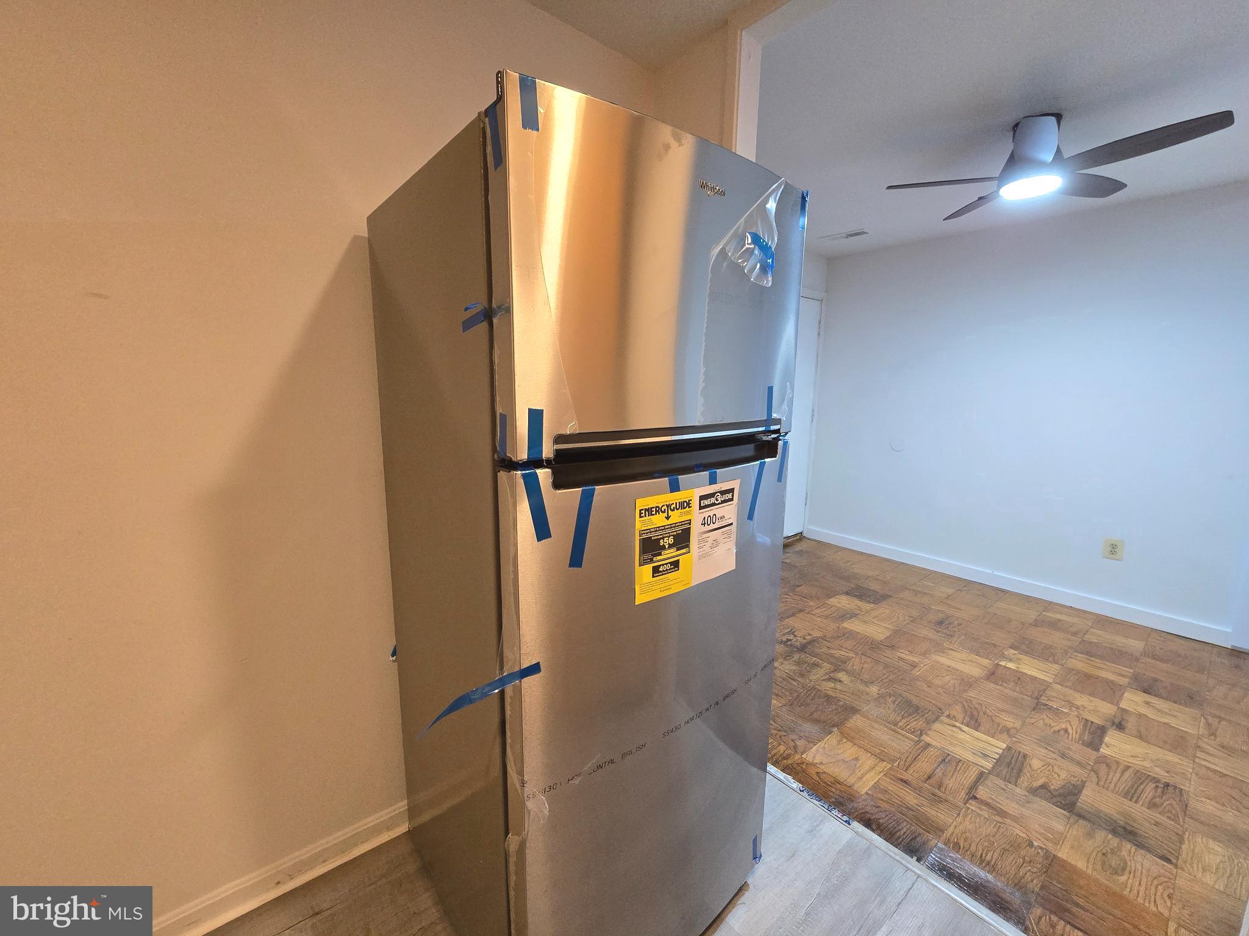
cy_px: 468
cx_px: 624
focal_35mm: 13
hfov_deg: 106.2
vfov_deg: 89.9
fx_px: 469
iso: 500
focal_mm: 2.2
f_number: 2.2
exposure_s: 1/60
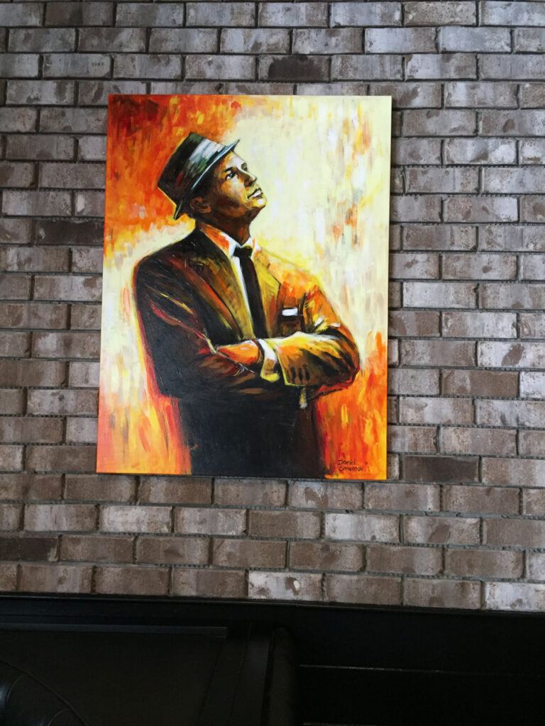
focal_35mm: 29
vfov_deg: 61.7
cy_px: 363
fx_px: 609
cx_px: 272
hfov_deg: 48.2
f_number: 2.2
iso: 200
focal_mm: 4.15
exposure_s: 1/30
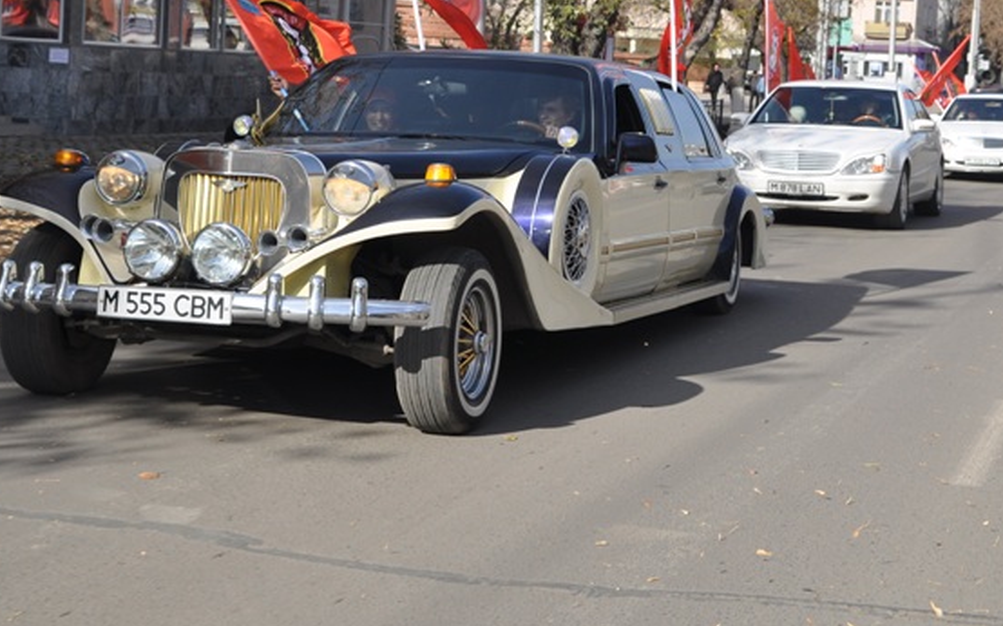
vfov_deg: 17.3
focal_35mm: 75
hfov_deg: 27.5
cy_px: 160
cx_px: 436
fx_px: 2050
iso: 200
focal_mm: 34
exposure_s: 1/640
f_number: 7.1
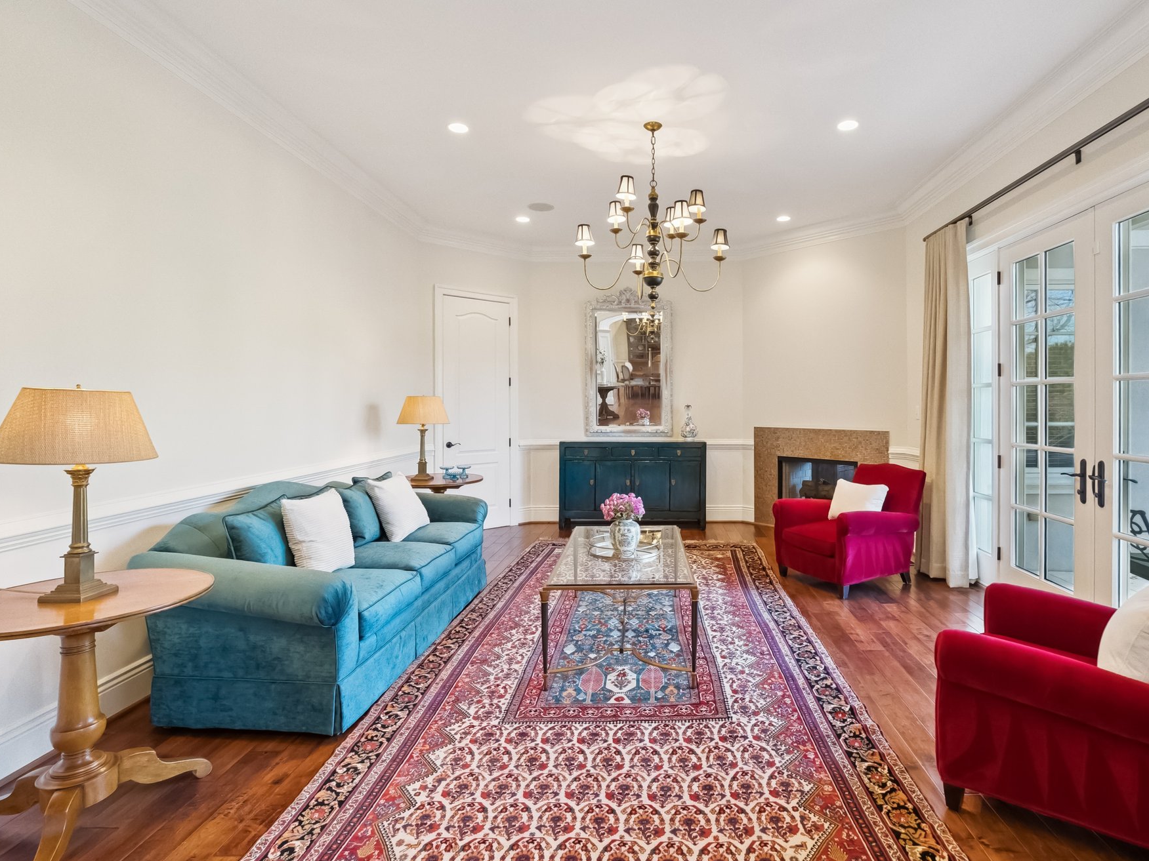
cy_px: 438
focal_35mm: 19
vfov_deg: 69.9
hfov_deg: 85.5
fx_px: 616
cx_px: 655
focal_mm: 16.5
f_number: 5.6
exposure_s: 1/200
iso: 8000
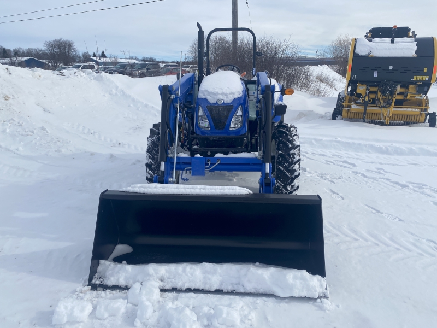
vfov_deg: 53.1
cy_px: 164
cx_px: 218
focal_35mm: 26
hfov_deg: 67.3
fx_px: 328
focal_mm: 4.25
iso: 32
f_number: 1.8
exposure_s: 1/5495
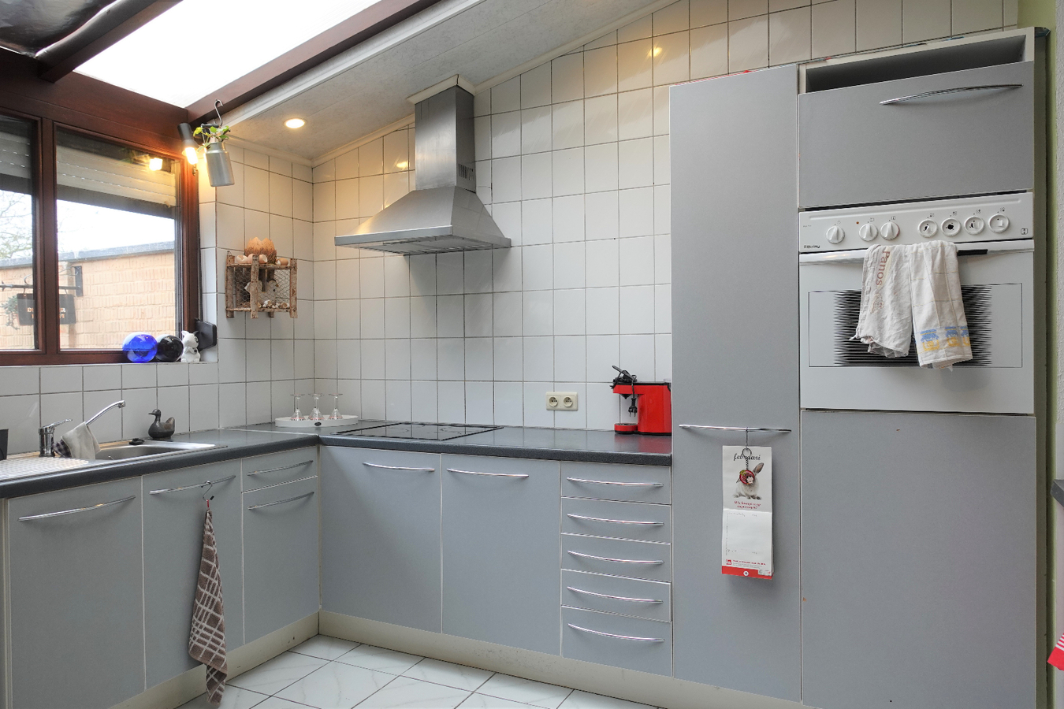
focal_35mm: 24
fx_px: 709
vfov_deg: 53.1
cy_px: 354
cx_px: 532
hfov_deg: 73.7
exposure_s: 1/60
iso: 125
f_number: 2.8
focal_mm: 8.8
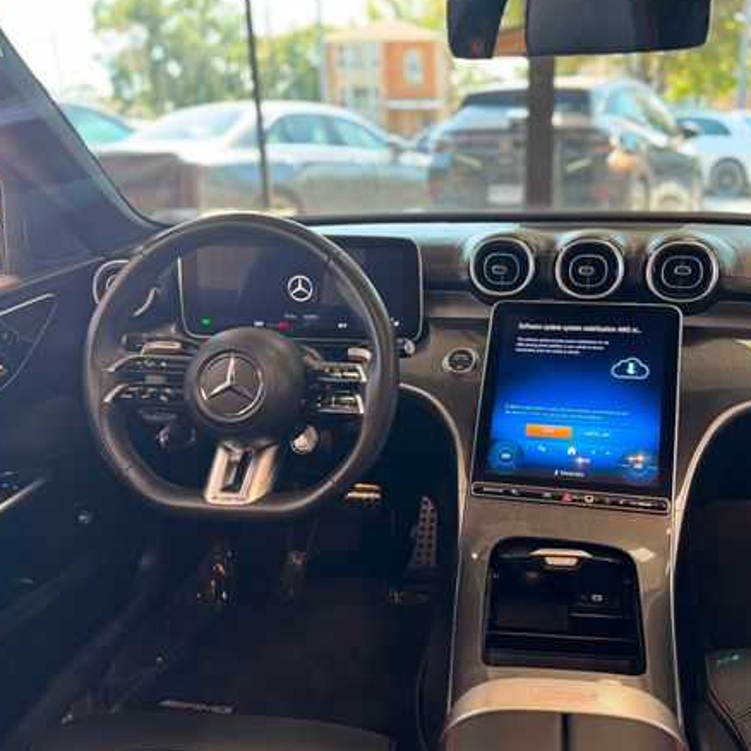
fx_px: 761
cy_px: 400
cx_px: 472
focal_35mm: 31
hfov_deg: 52.0
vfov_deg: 52.5
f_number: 1.78
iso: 100
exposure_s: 1/60
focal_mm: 6.76
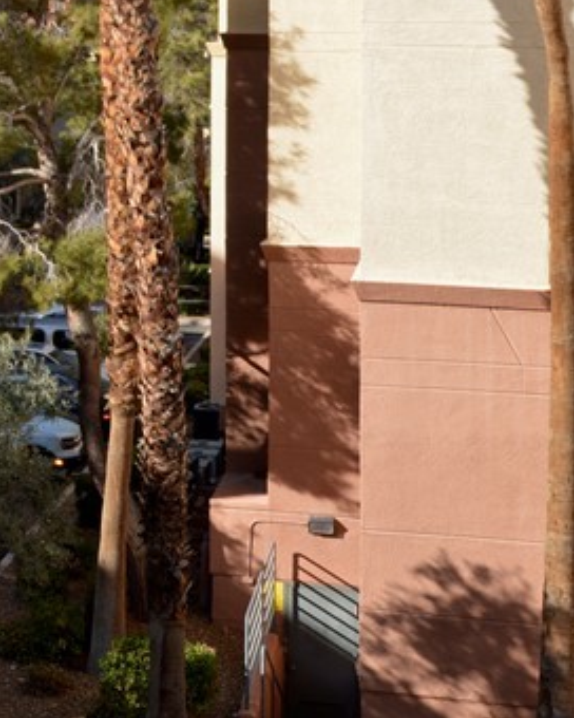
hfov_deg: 16.4
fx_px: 1911
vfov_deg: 20.6
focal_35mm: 90
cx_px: -123
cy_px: -4
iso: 100
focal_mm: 20
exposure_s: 1/200
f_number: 8
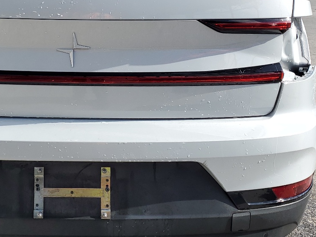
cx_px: 76
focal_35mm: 56
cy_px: 73
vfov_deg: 25.9
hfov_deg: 33.6
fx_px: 511
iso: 50
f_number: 1.5
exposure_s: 1/2500
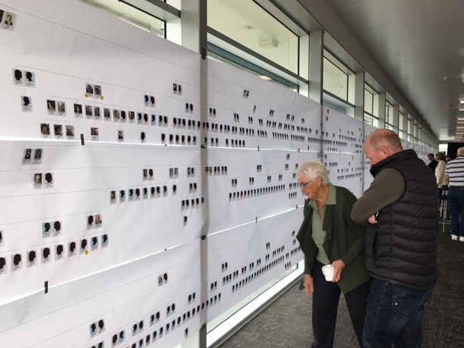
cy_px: 170
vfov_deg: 46.8
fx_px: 402
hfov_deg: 60.0
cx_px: 230
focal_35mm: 30
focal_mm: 4.15
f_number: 2.2
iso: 25
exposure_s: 1/100
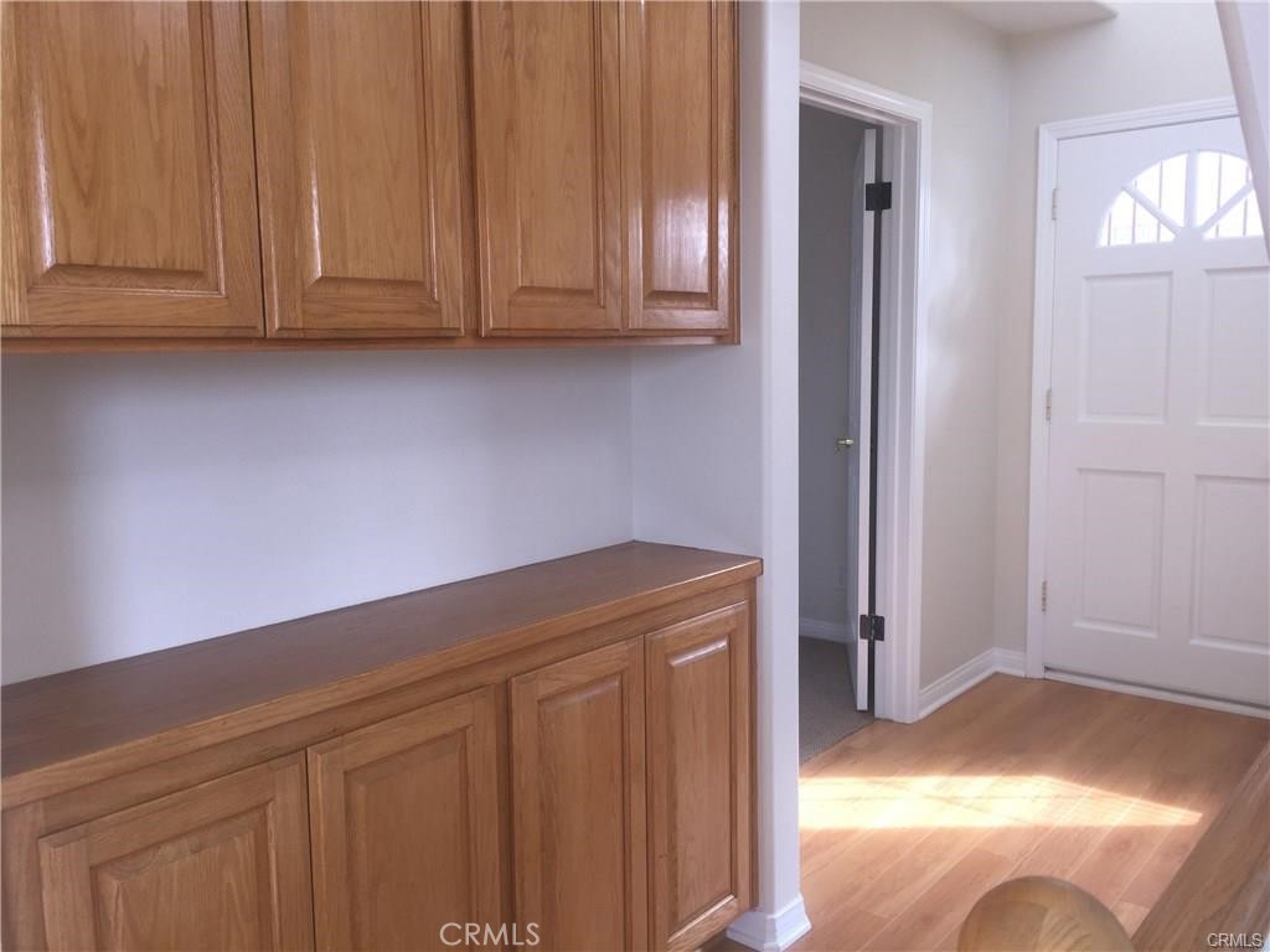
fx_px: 1064
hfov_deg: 61.7
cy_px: 476
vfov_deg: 48.2
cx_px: 635
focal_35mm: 29
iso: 32
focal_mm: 4.15
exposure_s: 1/30
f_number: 2.2
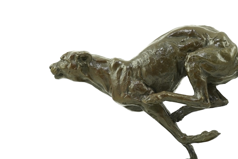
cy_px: 104
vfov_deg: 18.9
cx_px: 177
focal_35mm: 72
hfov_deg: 27.7
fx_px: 476
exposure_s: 1/40
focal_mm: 30
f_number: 7.1
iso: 400
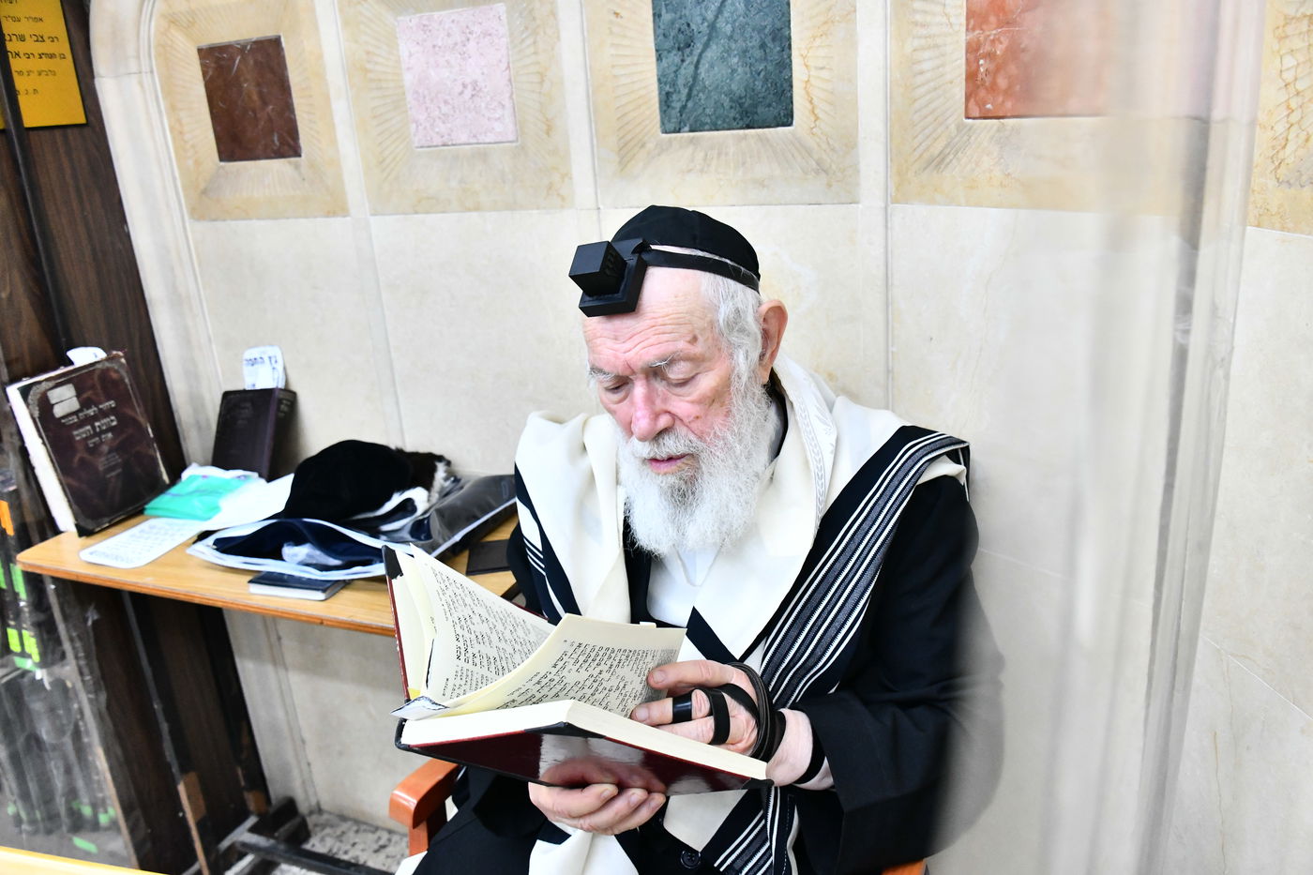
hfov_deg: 65.5
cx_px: 656
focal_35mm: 28
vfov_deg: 46.4
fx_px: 1021
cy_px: 438
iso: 4000
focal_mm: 28
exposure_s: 1/160
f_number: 5.6
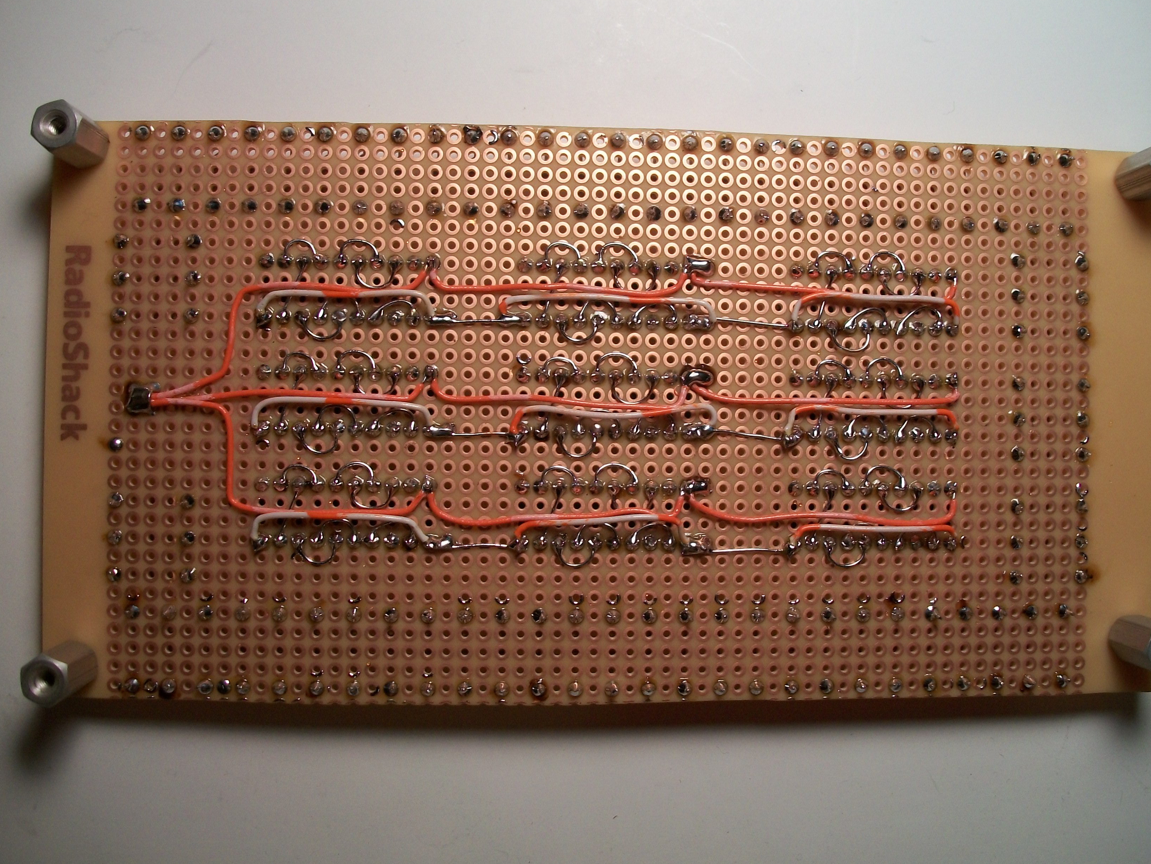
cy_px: 424
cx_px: 589
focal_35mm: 36
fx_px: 1197
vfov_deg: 39.7
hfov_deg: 51.3
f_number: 2.9
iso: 80
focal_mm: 5.7
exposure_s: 1/80
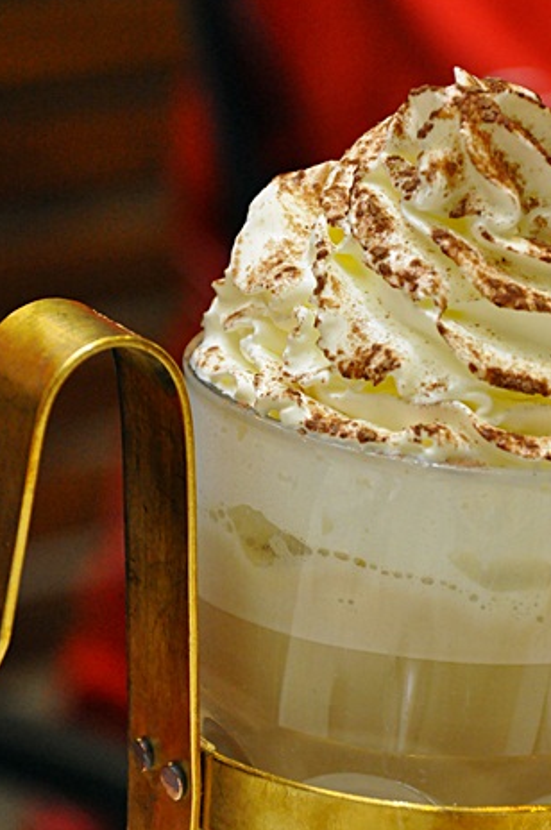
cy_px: 413
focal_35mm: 206
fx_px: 4743
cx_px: 365
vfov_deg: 10.0
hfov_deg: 6.6
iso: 2000
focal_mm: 98
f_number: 5.6
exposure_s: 1/60
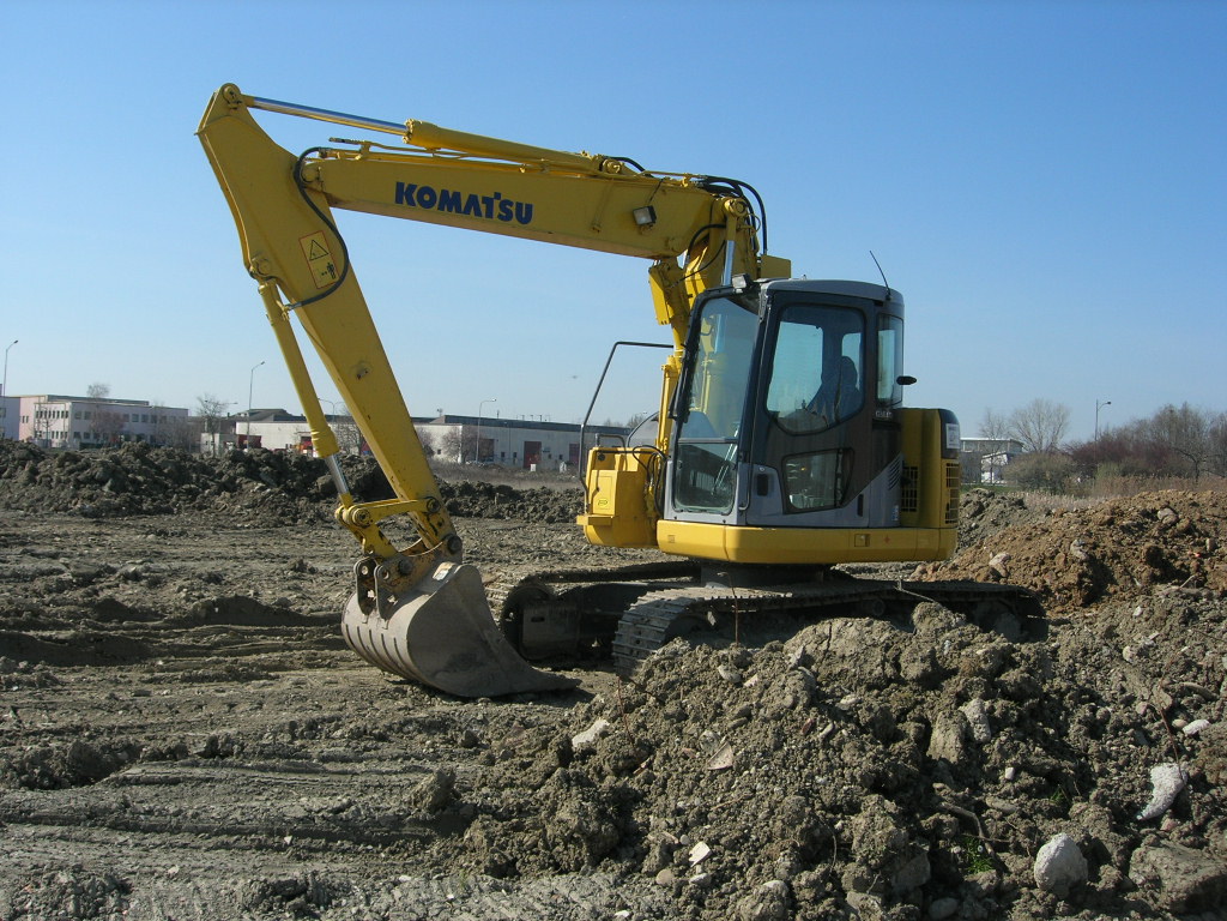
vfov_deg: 37.7
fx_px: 1347
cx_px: 614
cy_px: 460
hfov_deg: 49.0
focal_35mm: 38
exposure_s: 1/583
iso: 64
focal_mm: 7.8
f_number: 4.8
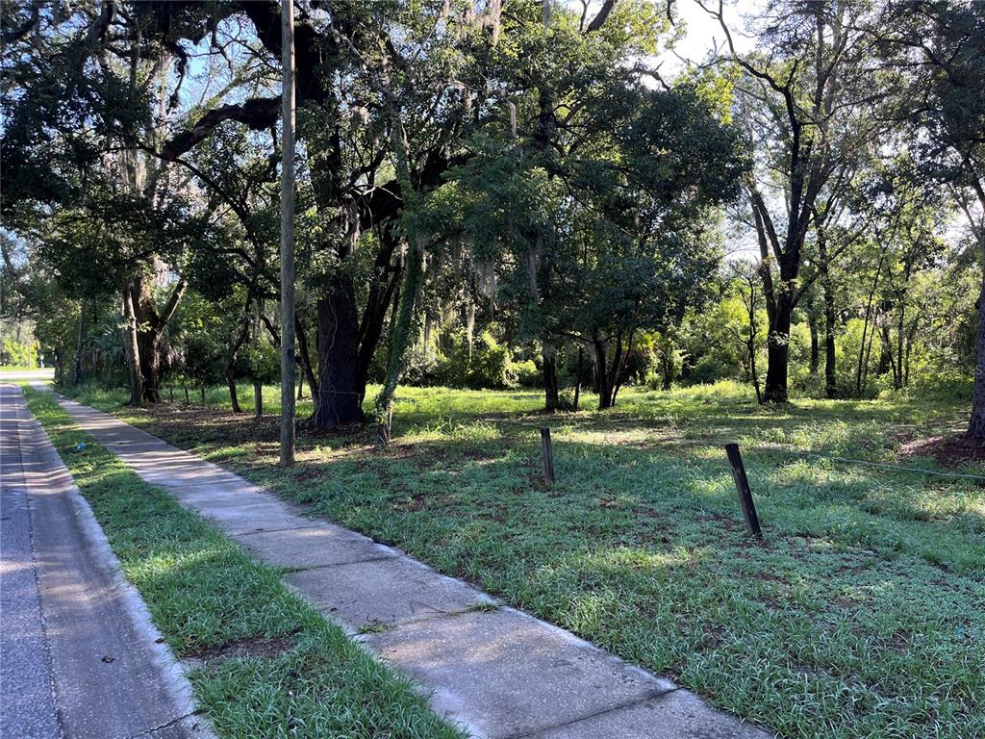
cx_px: 492
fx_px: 740
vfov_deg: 53.1
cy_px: 370
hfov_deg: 67.3
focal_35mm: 26
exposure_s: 1/235
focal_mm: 5.1
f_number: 1.6
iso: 40
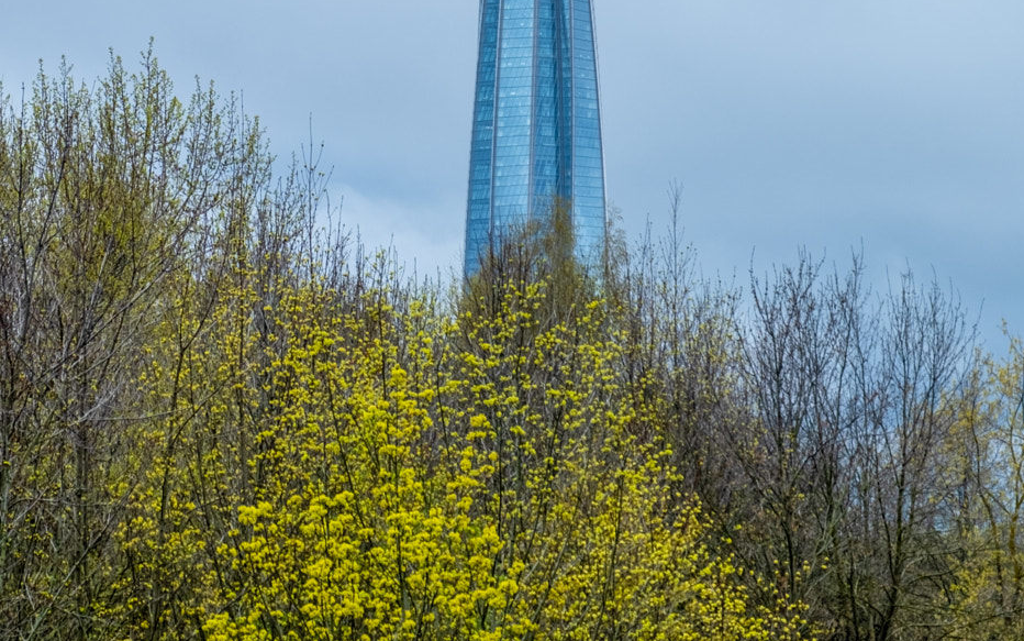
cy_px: 94
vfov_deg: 8.7
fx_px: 4187
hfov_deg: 13.9
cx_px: 202
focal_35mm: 150
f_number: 5.6
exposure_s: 1/500
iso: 200
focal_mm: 44.4
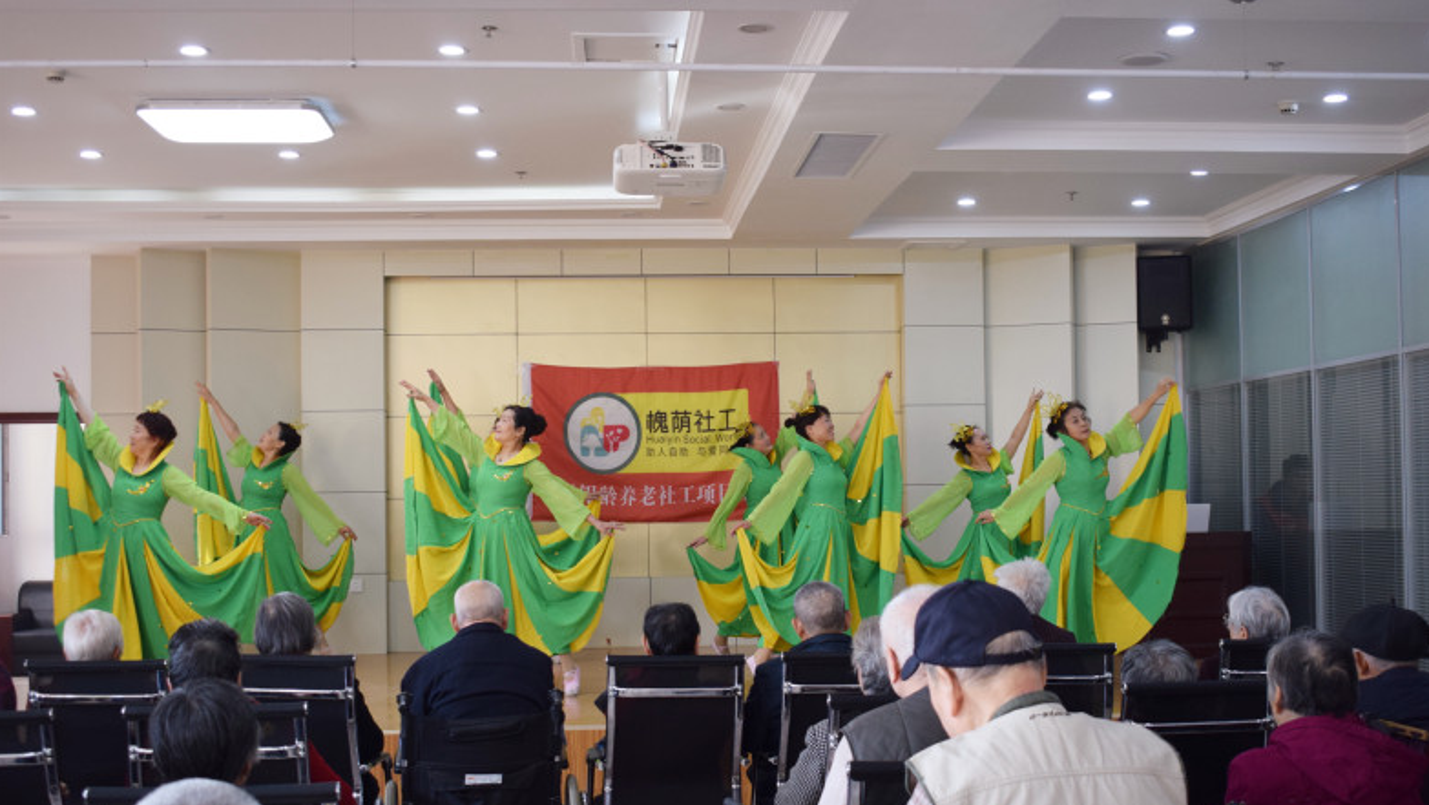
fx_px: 1764
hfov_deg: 44.1
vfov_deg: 25.7
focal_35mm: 47
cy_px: 457
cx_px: 723
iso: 640
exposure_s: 1/60
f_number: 4.2
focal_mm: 29
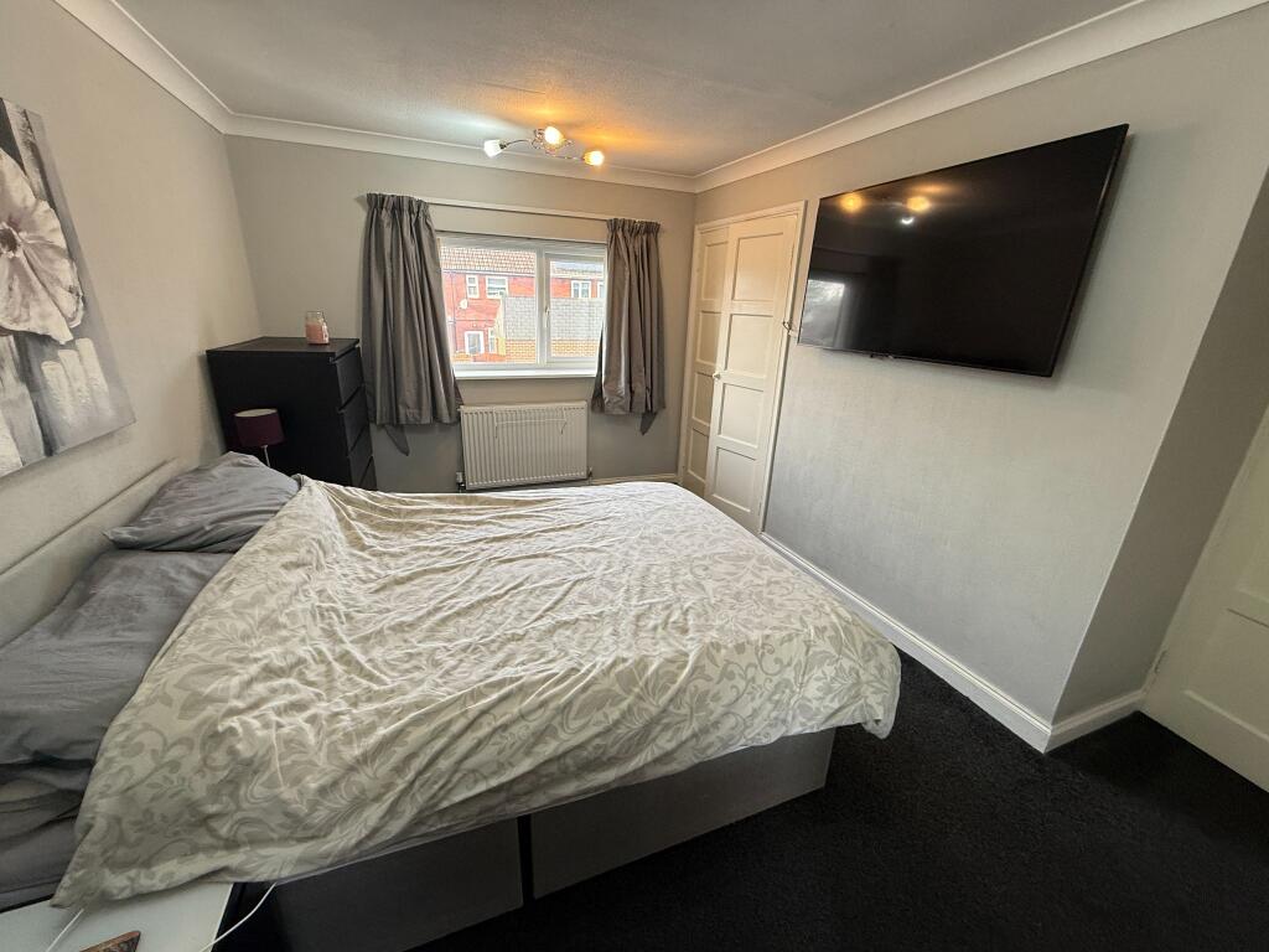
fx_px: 513
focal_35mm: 14
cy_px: 476
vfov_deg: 85.7
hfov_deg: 102.1
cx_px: 634
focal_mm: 2.22
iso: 160
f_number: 2.2
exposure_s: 1/99
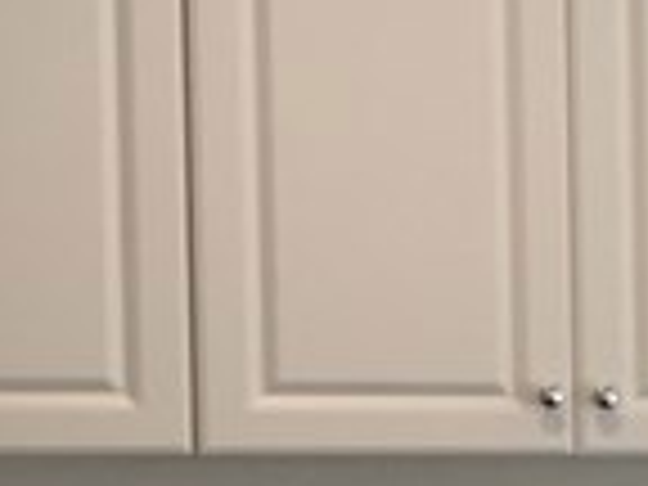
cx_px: 1791
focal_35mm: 206
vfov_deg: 7.1
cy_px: 639
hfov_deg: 8.4
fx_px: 3856
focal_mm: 4.15
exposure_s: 1/40
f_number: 2.2
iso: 32
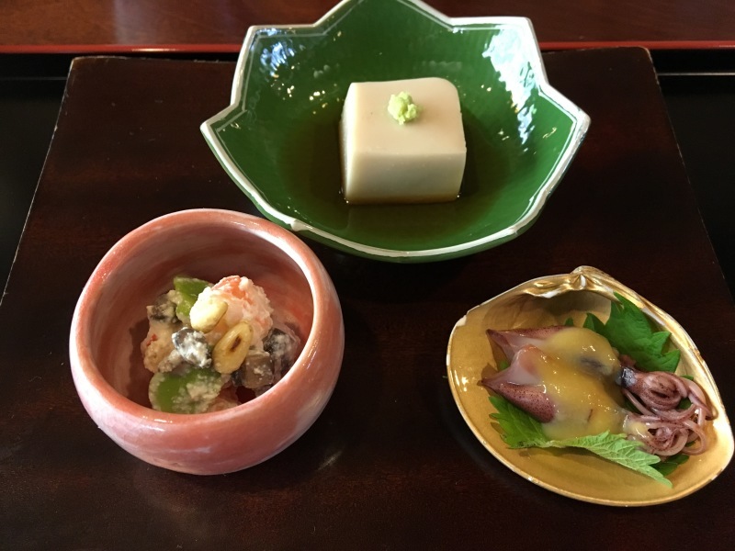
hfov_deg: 61.7
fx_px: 616
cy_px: 276
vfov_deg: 48.2
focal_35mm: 29
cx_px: 368
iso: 200
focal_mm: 4.15
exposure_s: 1/20
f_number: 2.2
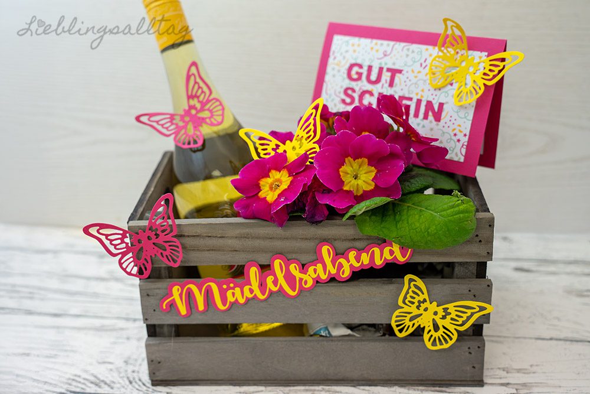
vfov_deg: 35.1
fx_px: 623
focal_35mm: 38
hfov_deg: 50.7
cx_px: 295
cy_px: 197
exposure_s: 1/160
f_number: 4
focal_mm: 38
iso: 1600
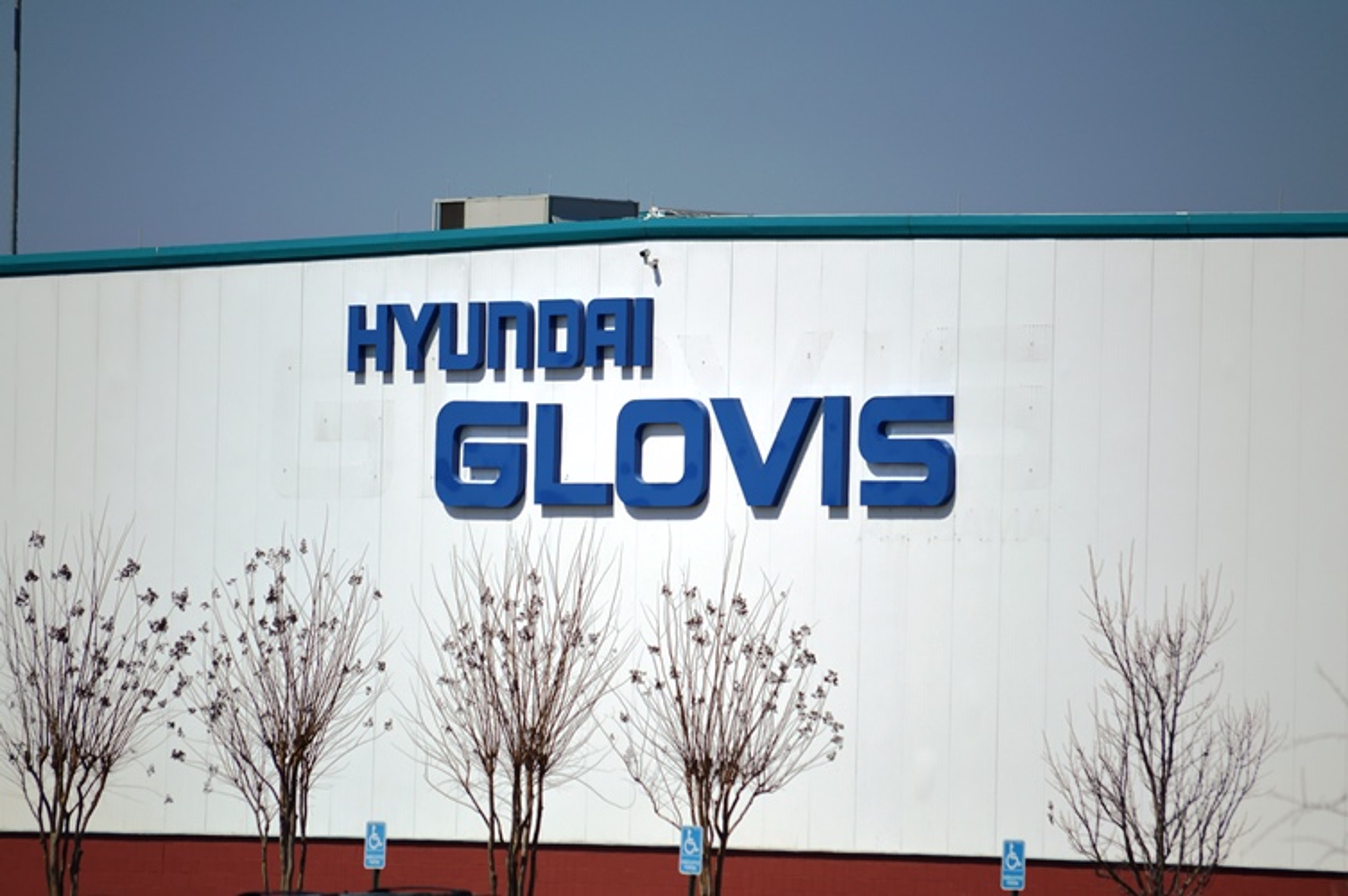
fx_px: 11223
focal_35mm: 300
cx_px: 674
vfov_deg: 4.6
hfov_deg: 6.9
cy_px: 448
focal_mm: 200
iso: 100
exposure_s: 1/1600
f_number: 5.6
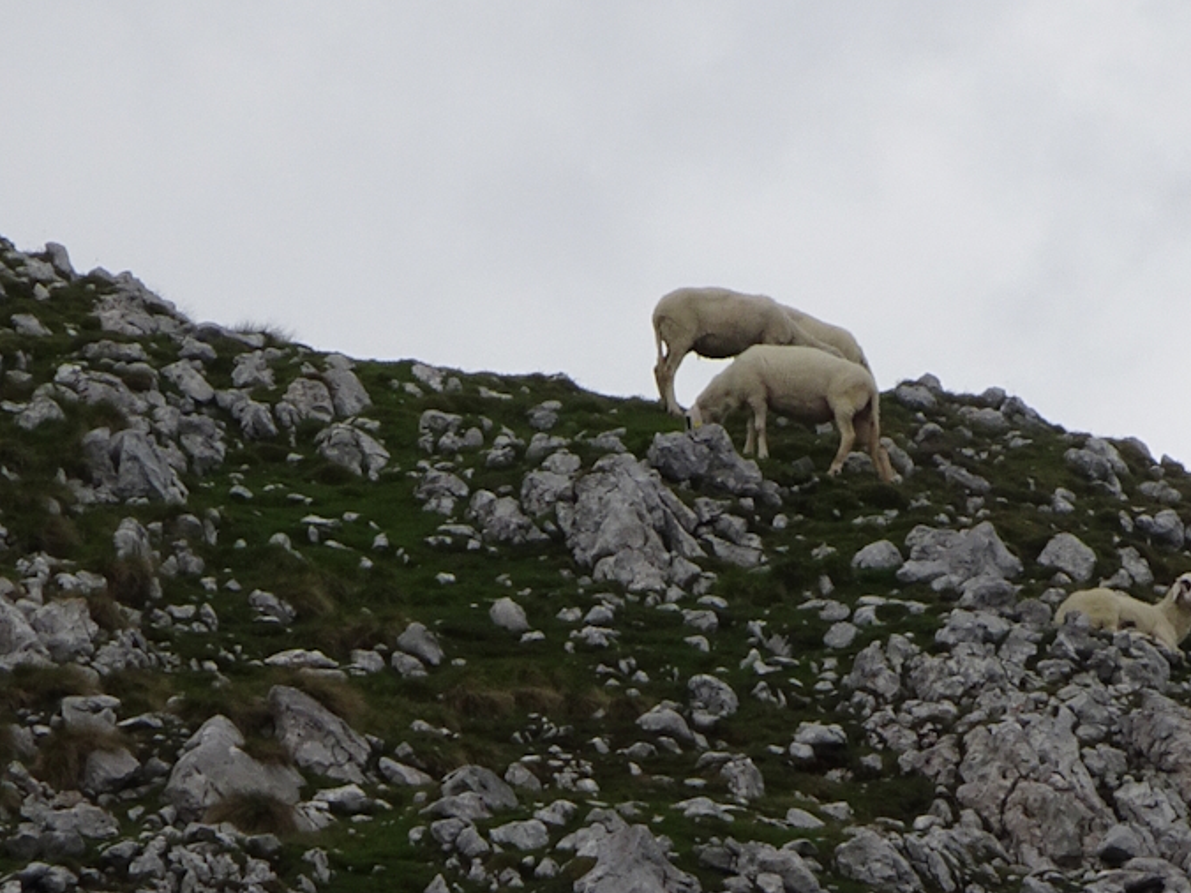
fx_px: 33678
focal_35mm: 979
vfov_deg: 1.5
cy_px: 344
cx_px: 880
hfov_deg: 2.0
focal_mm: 58.82
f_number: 6.3
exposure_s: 1/400
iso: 80
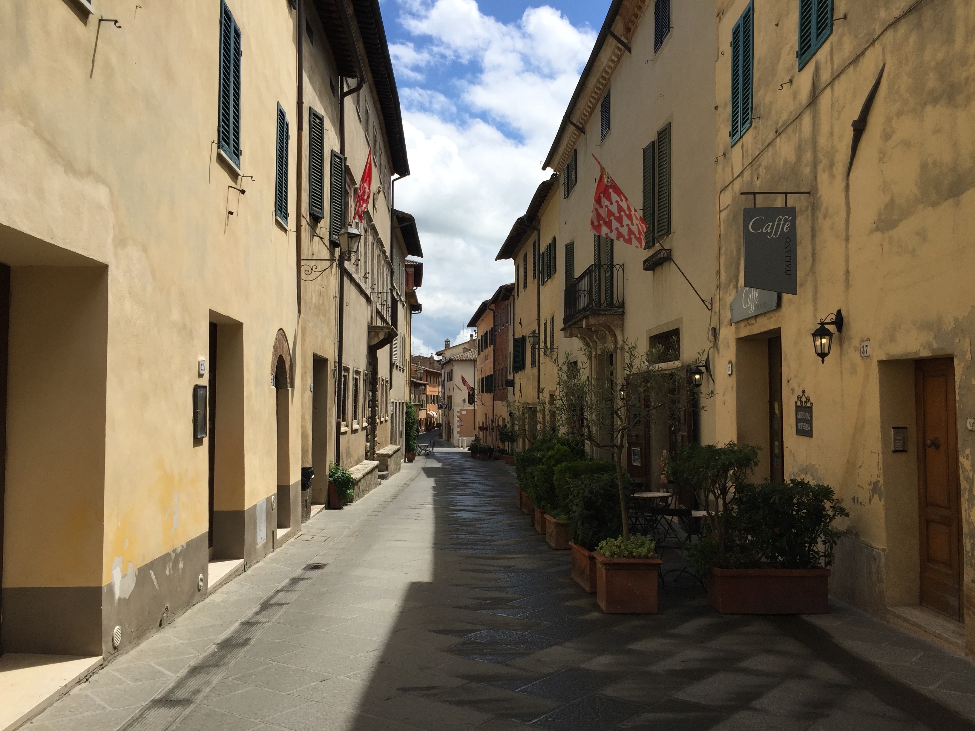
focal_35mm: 29
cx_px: 488
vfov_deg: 48.2
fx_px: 817
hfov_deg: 61.7
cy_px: 366
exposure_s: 1/2825
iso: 32
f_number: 2.2
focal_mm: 4.15
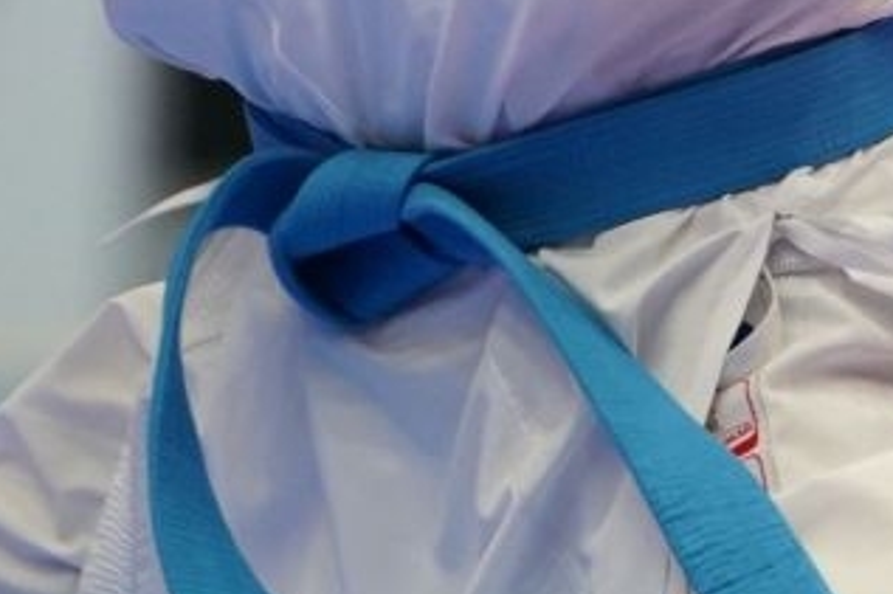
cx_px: 1347
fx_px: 25064
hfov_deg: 2.0
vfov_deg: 1.4
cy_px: -535
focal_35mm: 1011
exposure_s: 1/1000
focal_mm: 178
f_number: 2.8
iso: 2000
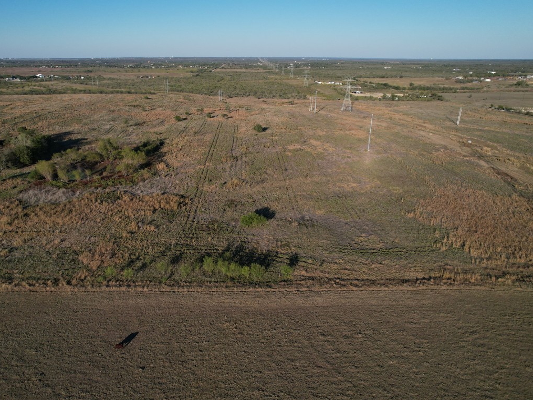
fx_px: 369
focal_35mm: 24
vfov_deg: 56.8
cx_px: 234
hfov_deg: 71.3
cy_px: 199
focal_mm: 8.38
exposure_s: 1/3000
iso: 130
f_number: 2.8
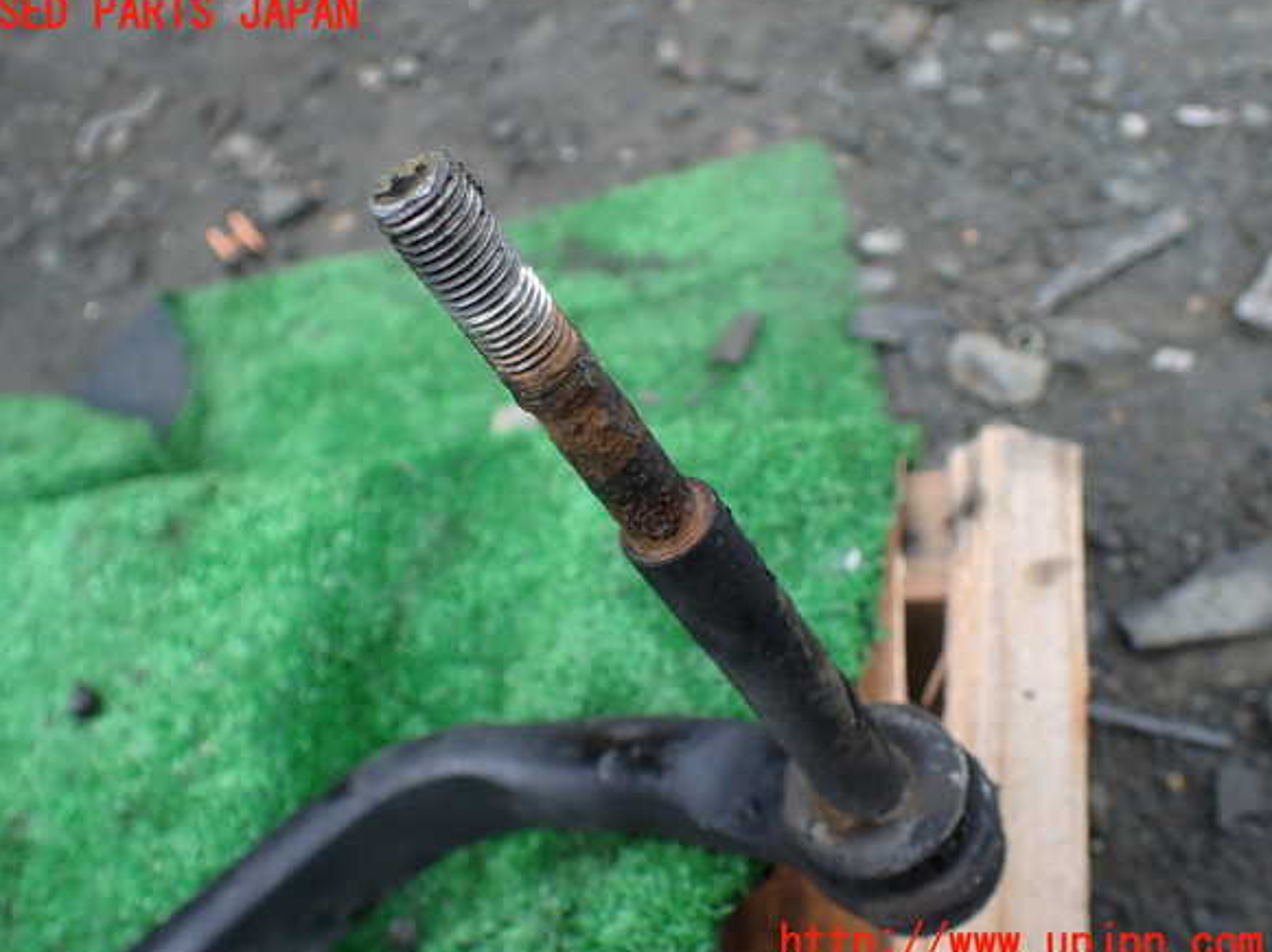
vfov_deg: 45.4
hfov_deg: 58.4
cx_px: 617
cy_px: 479
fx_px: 1138
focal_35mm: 31
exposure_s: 1/125
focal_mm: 5.4
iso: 100
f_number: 2.3
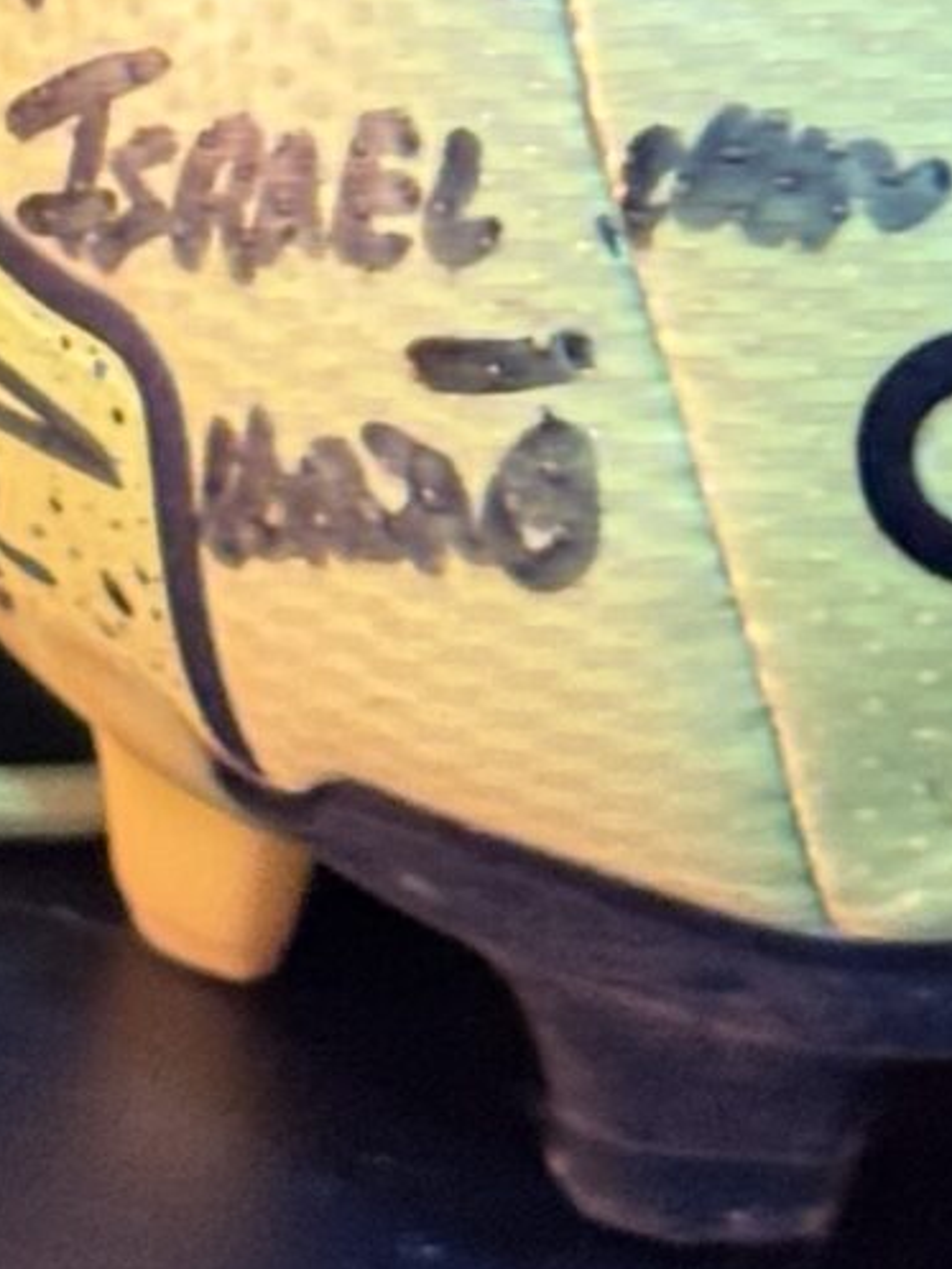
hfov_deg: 6.0
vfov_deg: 7.6
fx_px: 9053
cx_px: 434
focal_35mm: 247
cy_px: -1458
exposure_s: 1/33
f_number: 1.78
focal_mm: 6.76
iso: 200
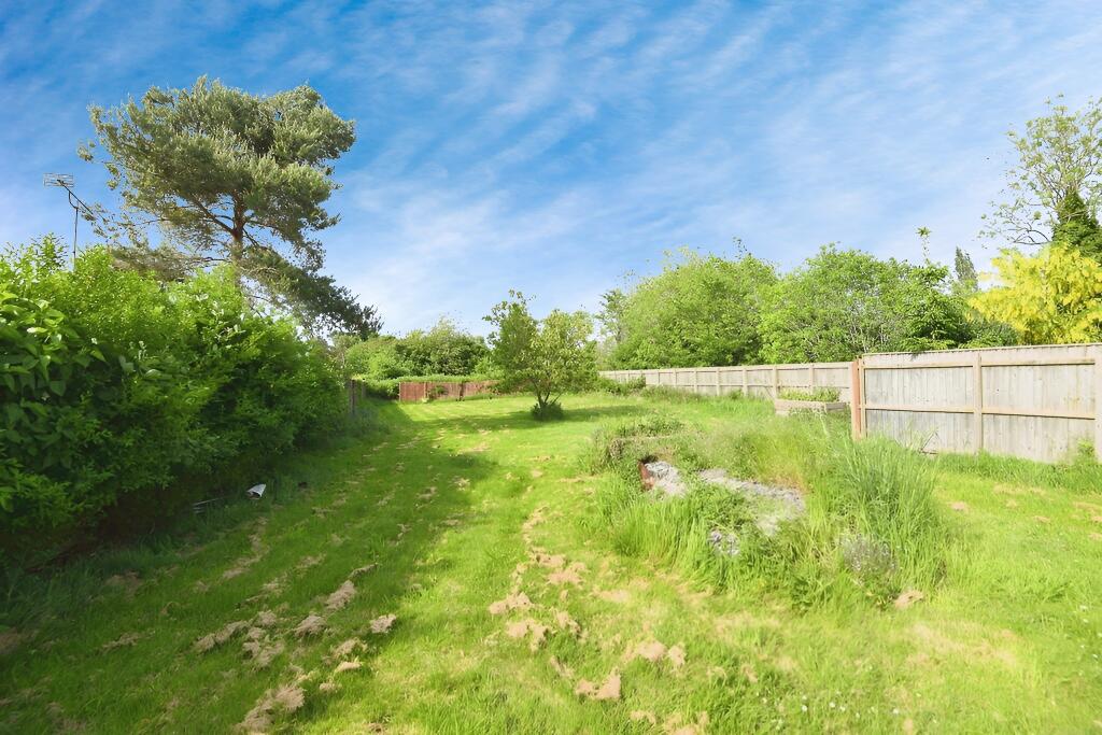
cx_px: 551
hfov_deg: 96.7
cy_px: 368
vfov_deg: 73.8
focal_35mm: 16
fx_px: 490
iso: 100
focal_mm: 16
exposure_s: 1/200
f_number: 7.1
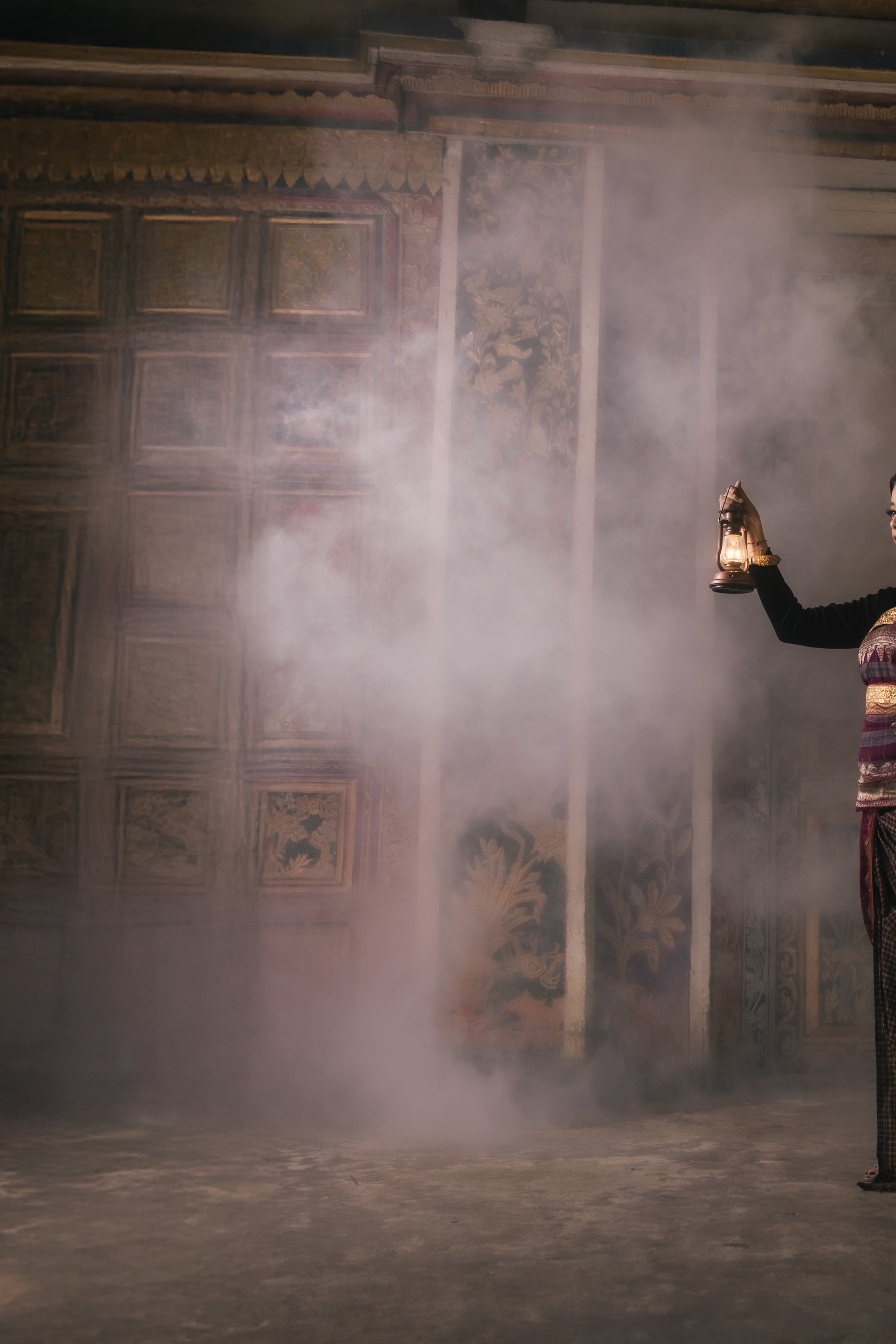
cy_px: 672
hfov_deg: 26.3
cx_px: 942
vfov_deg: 41.1
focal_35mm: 48
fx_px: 1792
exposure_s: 1/200
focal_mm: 32
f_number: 4
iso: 160
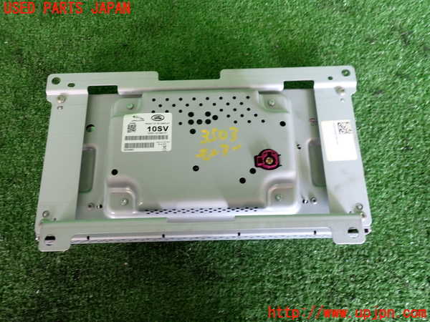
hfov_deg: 60.0
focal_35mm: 30
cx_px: 215
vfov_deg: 46.8
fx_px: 373
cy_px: 161
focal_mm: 5.4
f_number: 2.3
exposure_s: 1/40
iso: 200
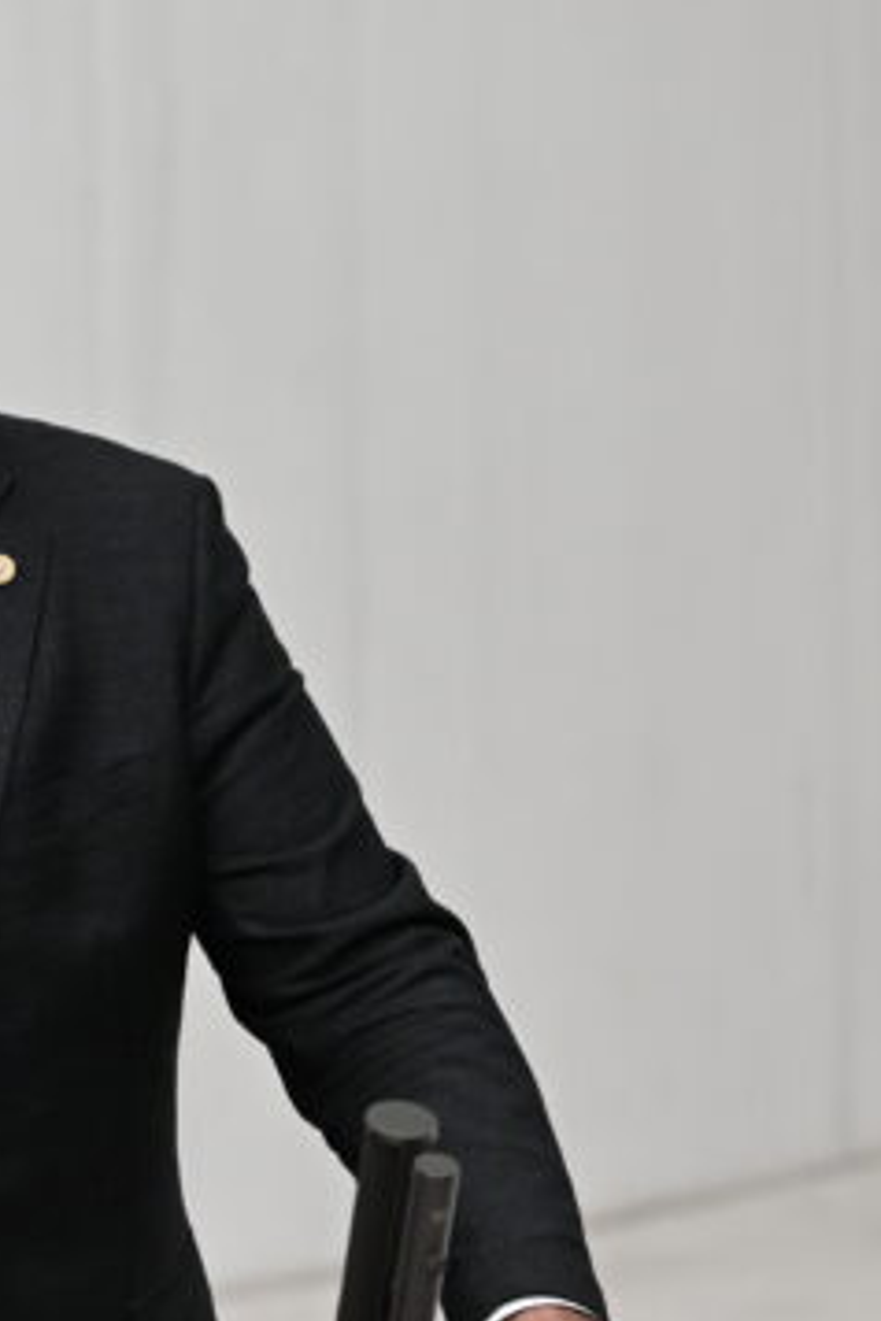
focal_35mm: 1262
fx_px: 46322
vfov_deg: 1.6
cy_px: 799
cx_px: -241
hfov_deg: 1.1
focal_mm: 400
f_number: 4
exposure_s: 1/320
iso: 1600
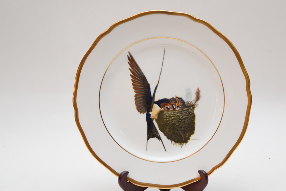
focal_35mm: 91
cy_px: 103
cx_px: 150
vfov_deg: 15.1
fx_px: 720
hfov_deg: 22.5
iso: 900
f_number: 5.6
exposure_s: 1/60
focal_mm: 55
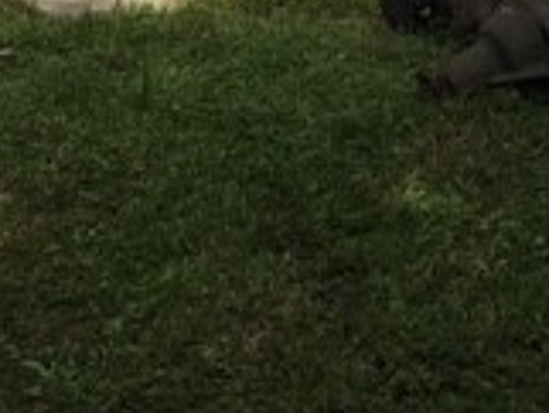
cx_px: 399
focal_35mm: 115
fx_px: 1825
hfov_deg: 17.0
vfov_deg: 11.6
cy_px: -403
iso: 25
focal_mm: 4.15
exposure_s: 1/1479
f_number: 2.2
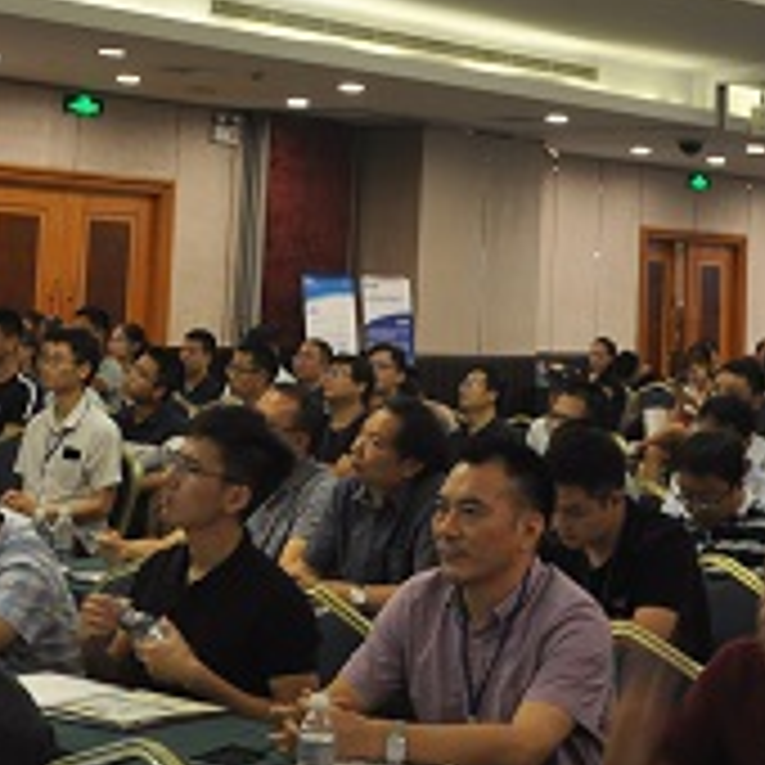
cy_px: -58
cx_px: 306
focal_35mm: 81
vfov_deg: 20.5
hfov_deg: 21.4
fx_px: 2025
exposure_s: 1/6
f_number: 5.6
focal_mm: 18
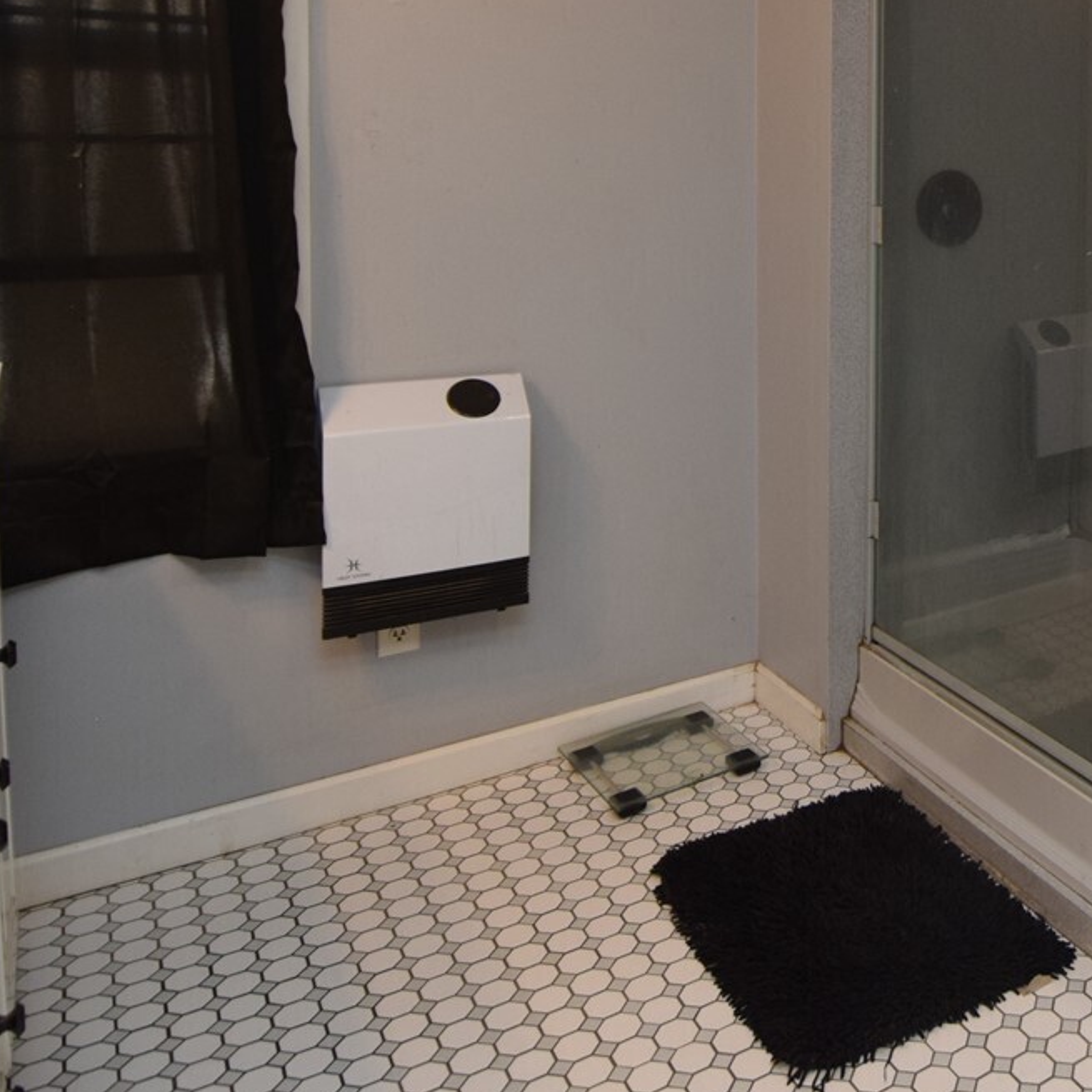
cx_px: 1054
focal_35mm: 33
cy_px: 231
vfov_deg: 47.3
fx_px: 1178
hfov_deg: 43.7
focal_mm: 10
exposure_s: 1/80
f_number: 4
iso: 800
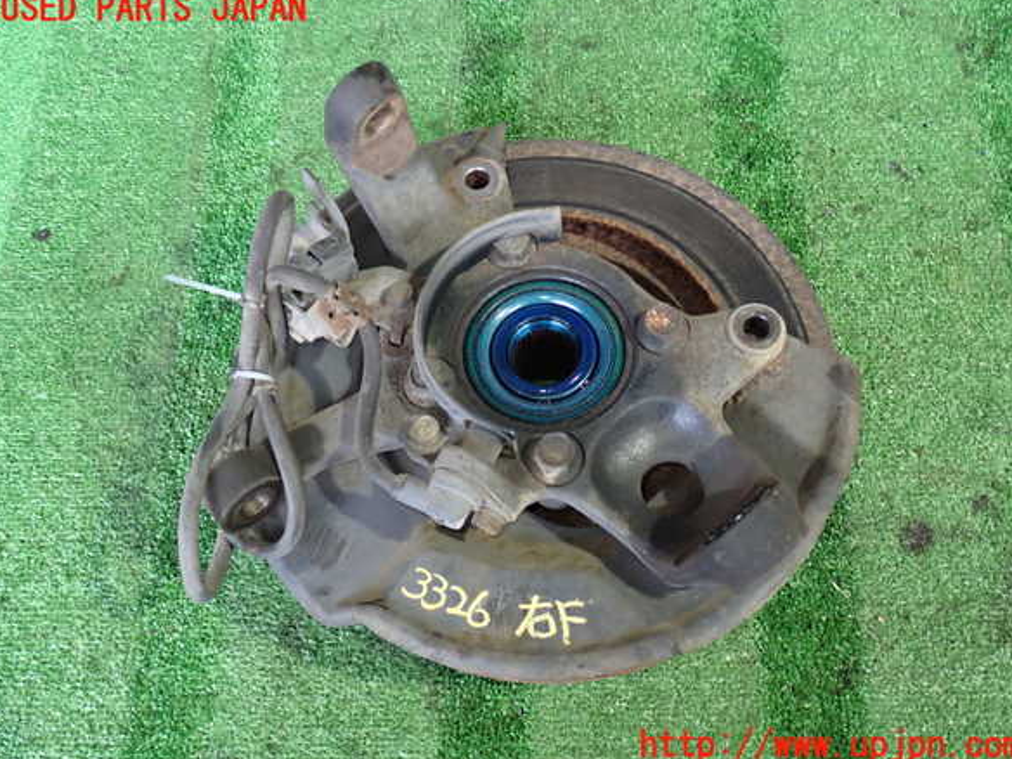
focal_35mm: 37
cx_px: 511
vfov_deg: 38.7
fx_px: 1082
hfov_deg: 50.1
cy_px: 378
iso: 640
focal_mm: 6.37
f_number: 2.5
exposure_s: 1/40
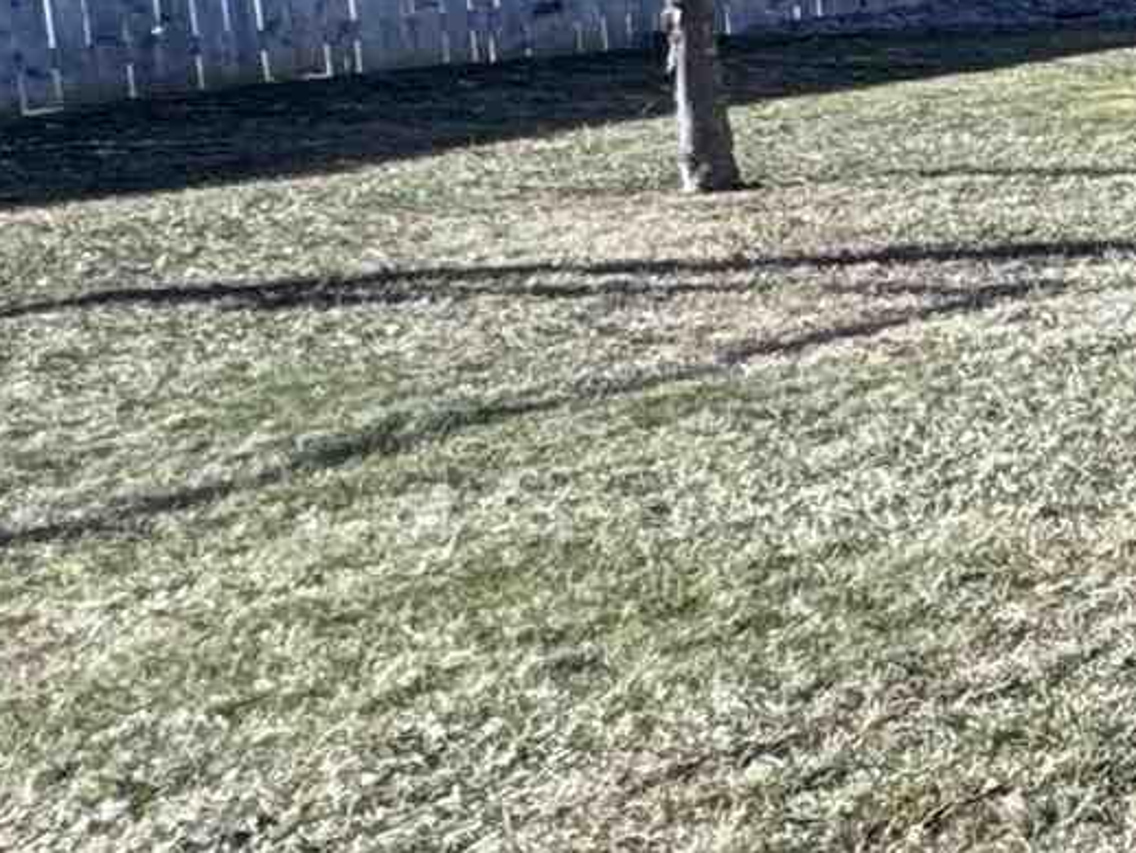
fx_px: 2725
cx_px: 3029
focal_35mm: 83
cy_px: 83
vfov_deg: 17.5
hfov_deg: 13.2
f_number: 2.2
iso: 40
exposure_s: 1/541
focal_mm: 2.22
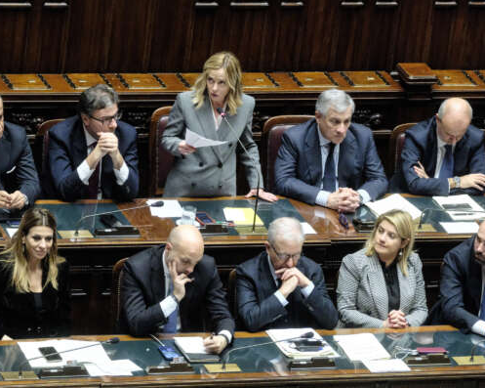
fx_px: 4017
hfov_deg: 6.9
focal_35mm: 280
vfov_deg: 5.5
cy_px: 194
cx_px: 225
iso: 12800
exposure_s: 1/100
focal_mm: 164.6
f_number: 5
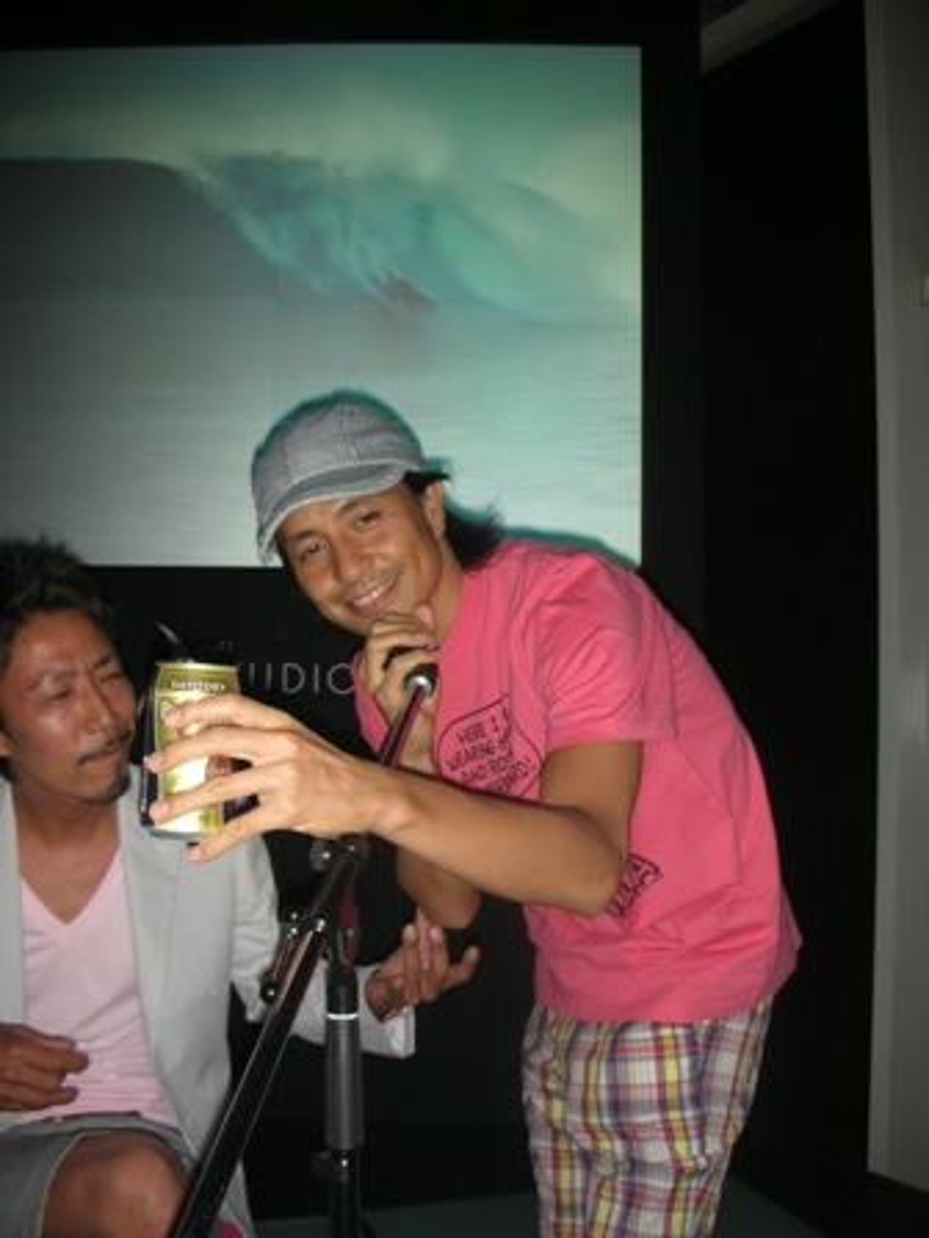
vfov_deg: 52.6
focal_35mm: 35
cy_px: 619
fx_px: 1252
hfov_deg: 40.7
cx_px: 464
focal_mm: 5.8
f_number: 3
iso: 86
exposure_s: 1/60.1
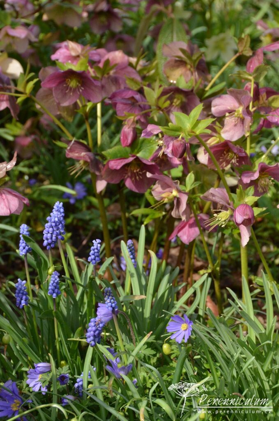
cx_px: 140
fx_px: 1838
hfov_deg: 8.7
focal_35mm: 158
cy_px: 210
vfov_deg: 13.1
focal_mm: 105
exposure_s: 1/2000
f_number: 10
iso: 1600
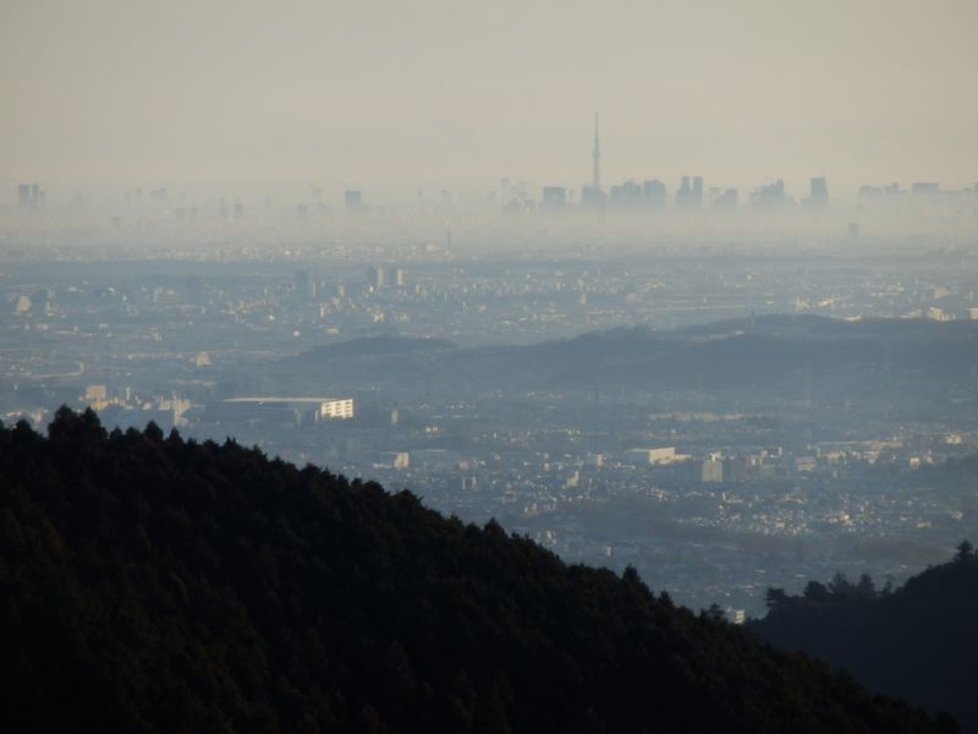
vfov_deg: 5.0
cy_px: 367
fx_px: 8476
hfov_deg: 6.6
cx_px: 489
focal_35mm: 300
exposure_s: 1/400
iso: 80
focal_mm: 52.5
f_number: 5.9
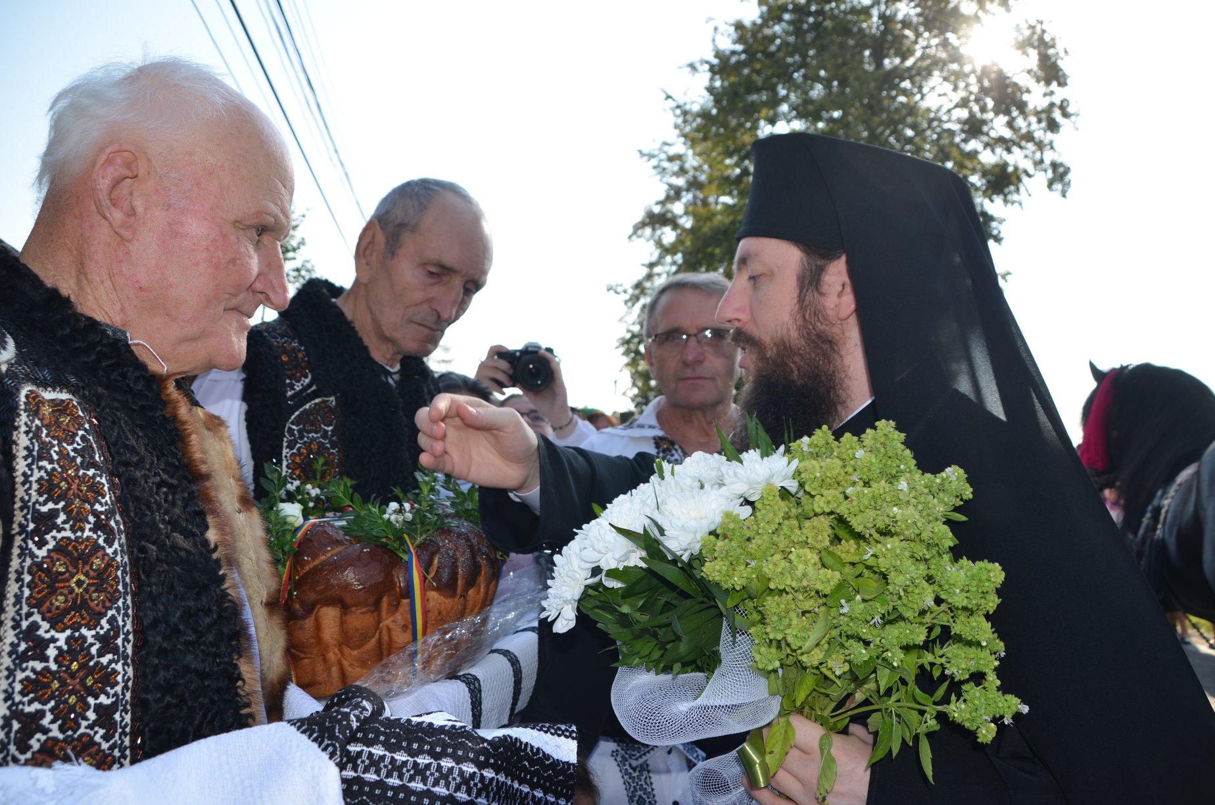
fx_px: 909
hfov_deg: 67.5
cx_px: 608
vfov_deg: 47.7
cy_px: 402
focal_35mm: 27
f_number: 5
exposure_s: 1/200
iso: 100
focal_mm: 18
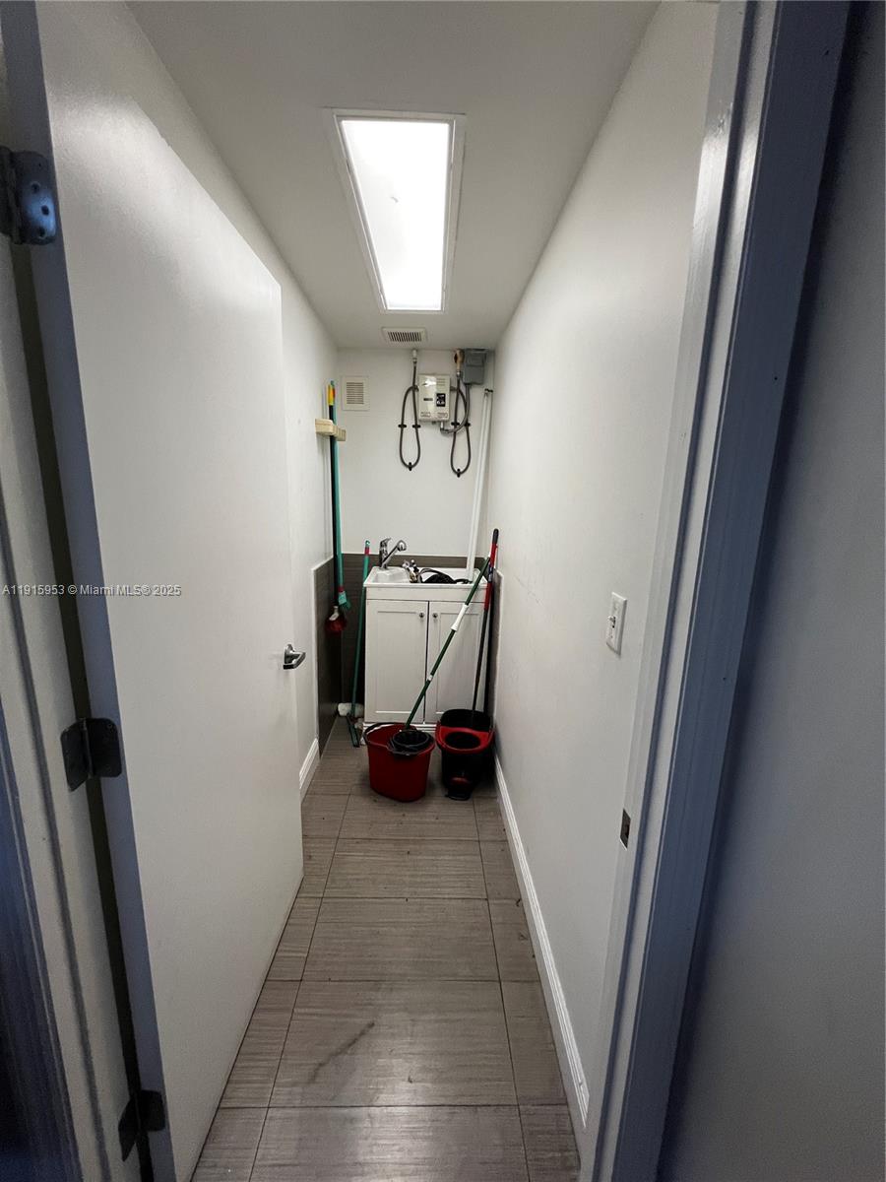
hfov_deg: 89.9
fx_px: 444
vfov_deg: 106.2
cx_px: 443
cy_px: 591
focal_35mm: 13
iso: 200
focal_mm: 1.57
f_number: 1.8
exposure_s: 1/120
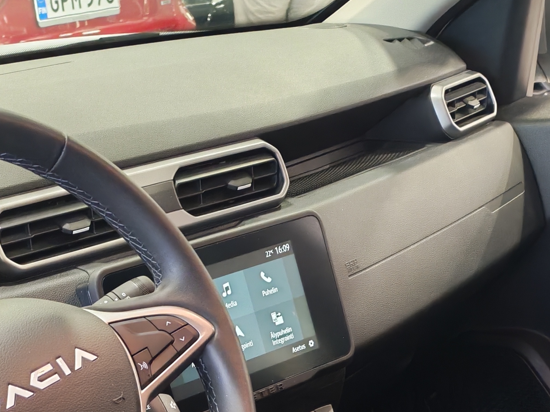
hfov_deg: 23.5
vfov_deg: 16.8
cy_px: 532
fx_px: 1319
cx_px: 228
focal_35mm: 83
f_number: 1.9
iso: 1600
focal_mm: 6.12
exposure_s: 1/50
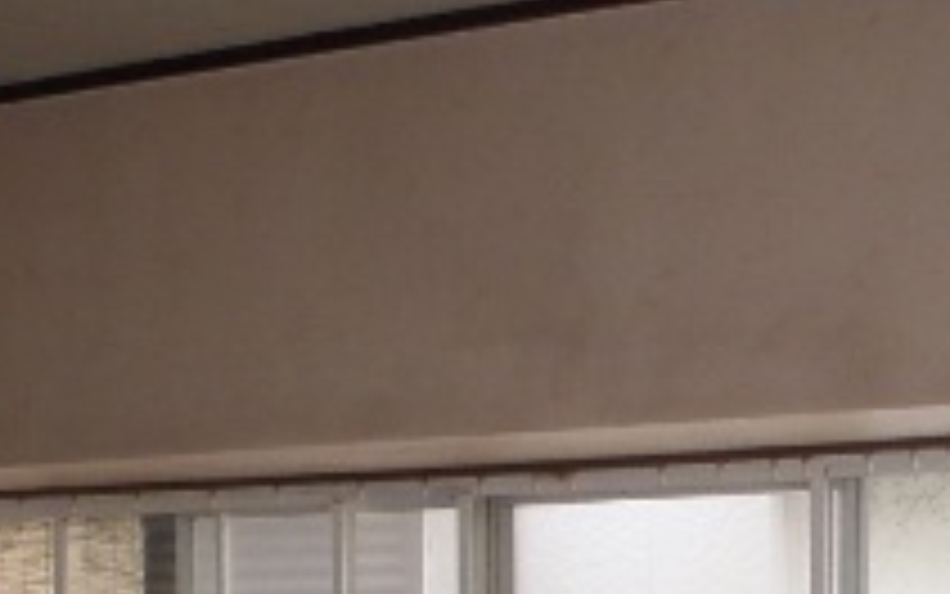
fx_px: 2331
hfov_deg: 23.0
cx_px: 513
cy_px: 958
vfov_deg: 13.5
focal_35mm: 90
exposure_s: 1/30
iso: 125
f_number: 3.5
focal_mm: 5
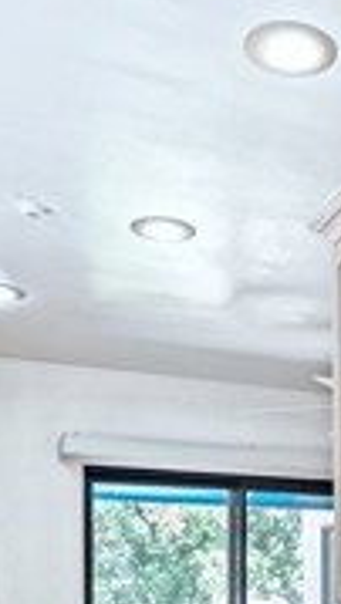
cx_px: 425
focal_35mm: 60
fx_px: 962
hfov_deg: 18.8
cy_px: 611
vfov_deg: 32.0
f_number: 4.5
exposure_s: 1/80
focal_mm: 16
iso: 125
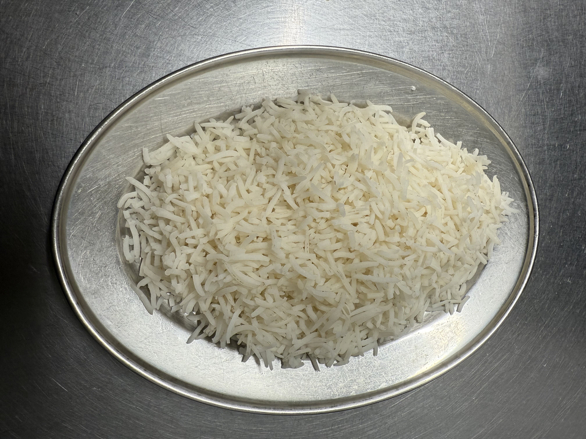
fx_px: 406
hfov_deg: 71.6
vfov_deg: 56.8
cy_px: 220
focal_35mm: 24
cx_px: 293
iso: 100
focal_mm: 2.22
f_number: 2.2
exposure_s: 1/100
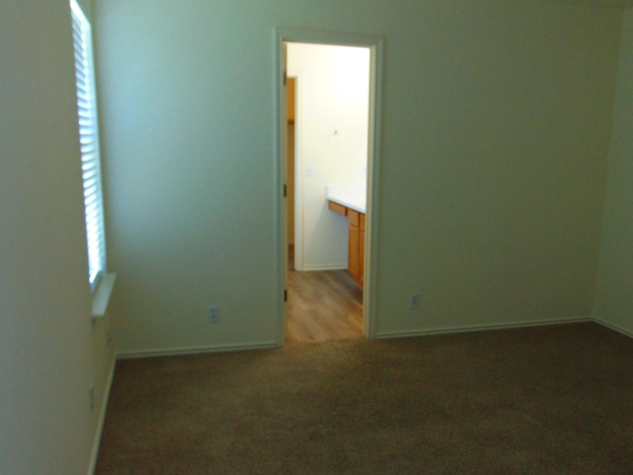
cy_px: 276
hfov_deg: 55.1
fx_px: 603
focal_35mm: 33
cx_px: 368
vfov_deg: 42.8
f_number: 3
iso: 160
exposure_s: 1/30
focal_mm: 4.5
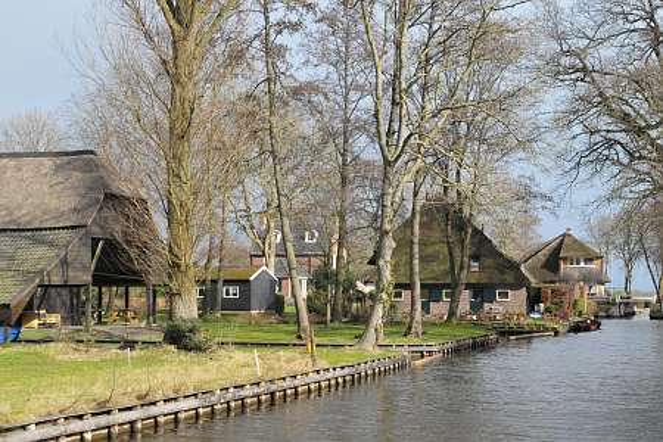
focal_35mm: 51
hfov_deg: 38.9
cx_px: 332
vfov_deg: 26.5
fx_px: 939
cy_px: 221
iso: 320
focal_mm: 34
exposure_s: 1/800
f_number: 6.3
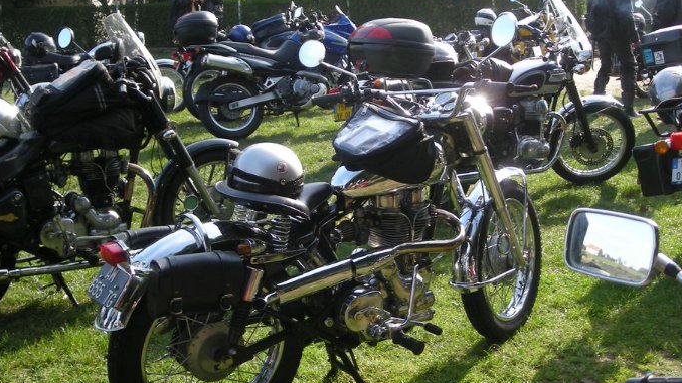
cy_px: 196
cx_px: 336
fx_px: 814
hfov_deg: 45.5
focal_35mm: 45
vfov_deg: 26.5
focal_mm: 5.7
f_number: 2.8
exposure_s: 1/242
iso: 50
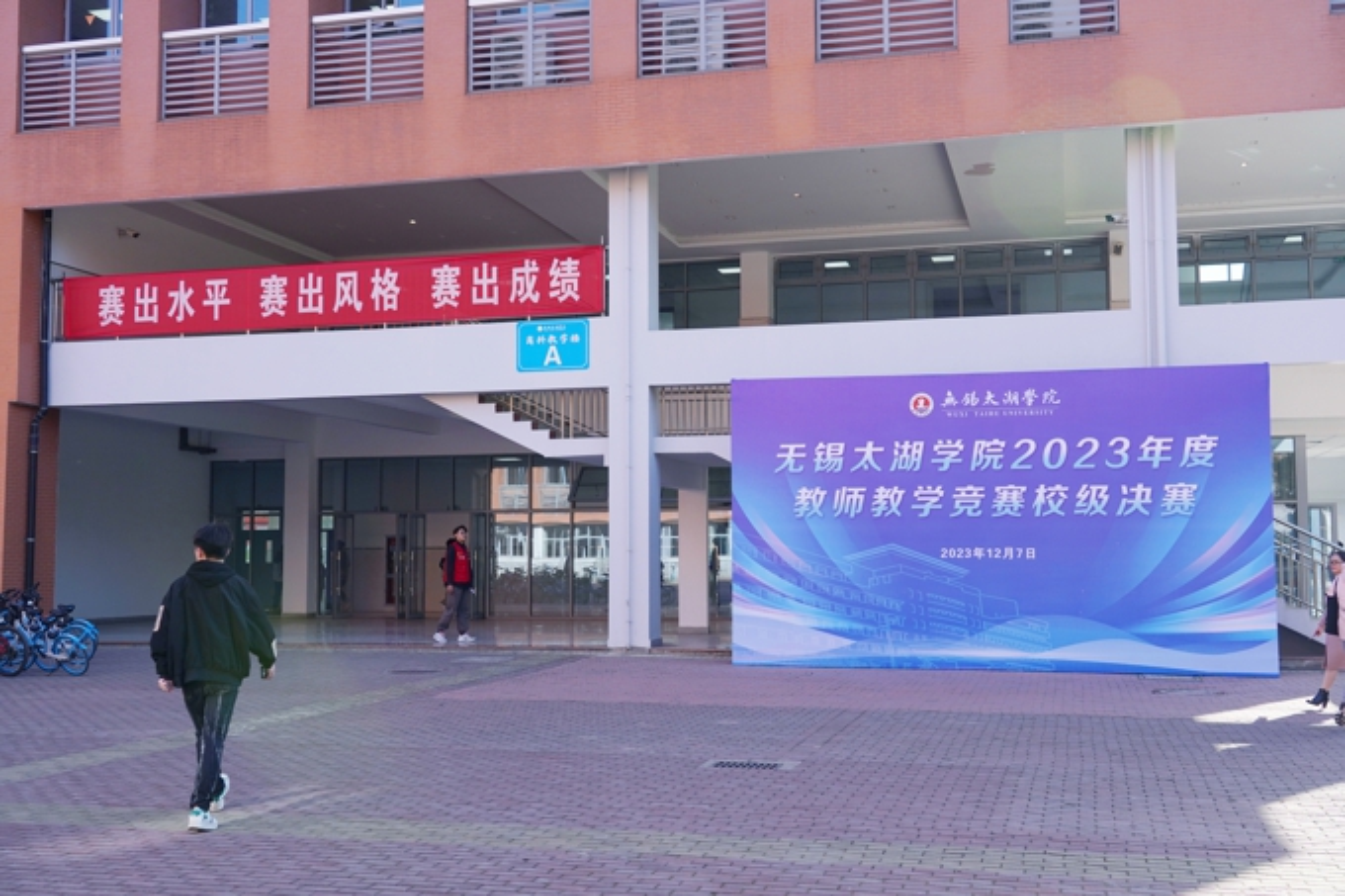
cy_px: 448
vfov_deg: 35.9
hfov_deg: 51.9
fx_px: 1382
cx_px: 672
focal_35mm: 37
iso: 400
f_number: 5.6
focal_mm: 37
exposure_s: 1/640
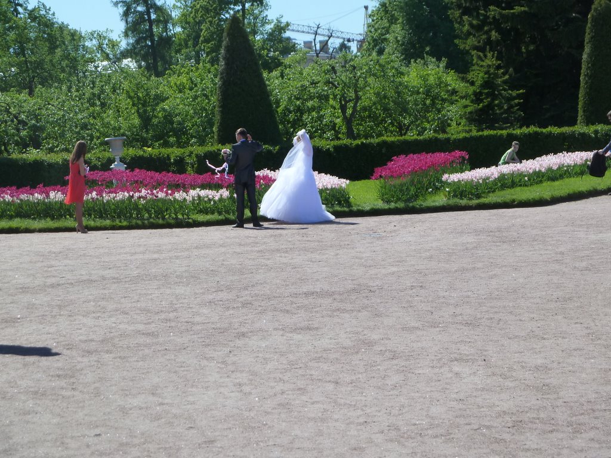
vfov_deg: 14.2
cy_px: 229
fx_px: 1836
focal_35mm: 104
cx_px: 306
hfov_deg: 18.9
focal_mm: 17
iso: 125
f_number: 4.3
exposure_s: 1/500
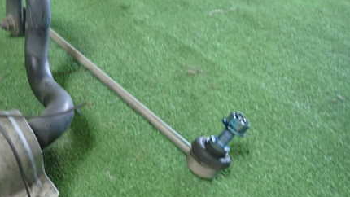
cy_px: 116
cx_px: 120
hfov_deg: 51.9
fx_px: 353
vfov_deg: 31.1
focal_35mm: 38
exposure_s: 1/30
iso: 200
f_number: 2
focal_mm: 4.5
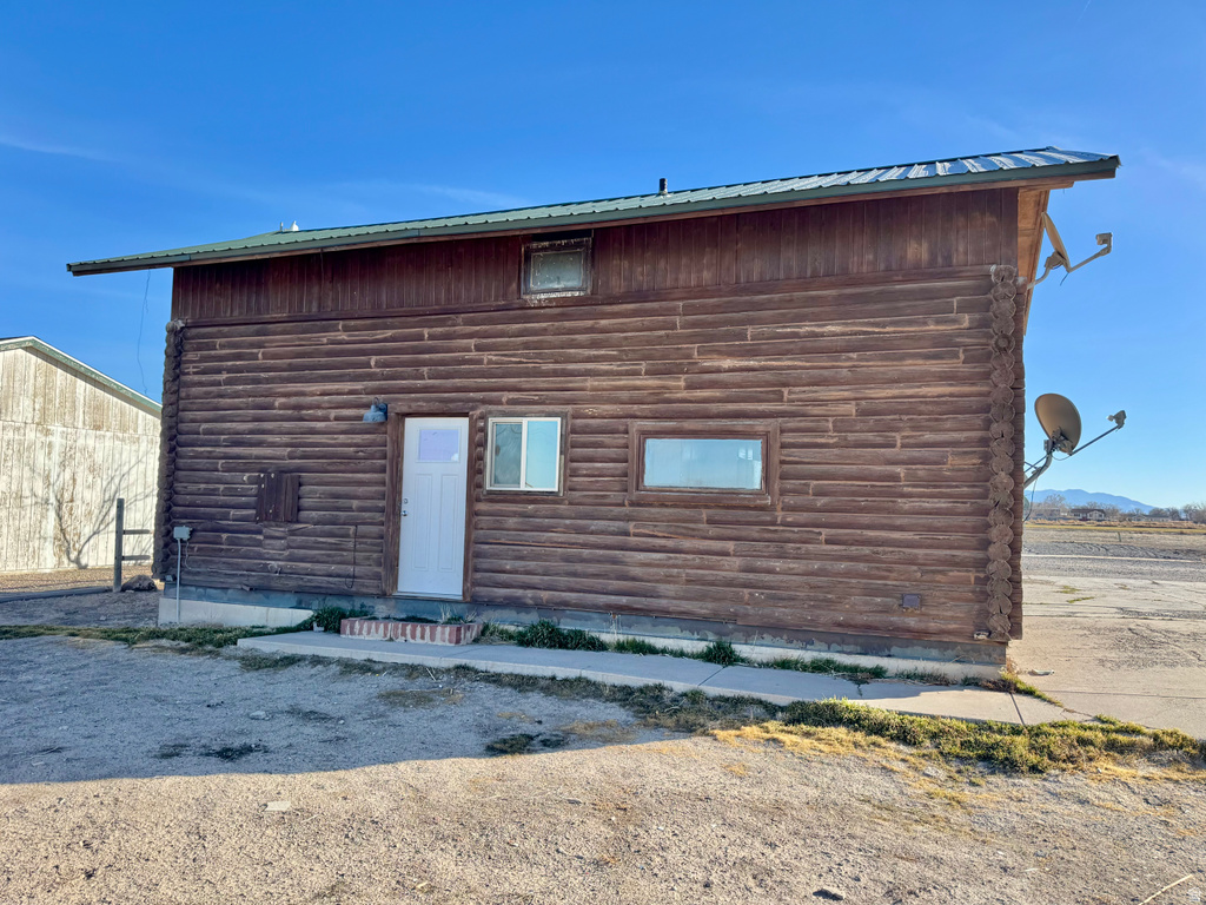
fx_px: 836
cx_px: 603
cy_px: 452
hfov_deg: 71.6
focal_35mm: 24
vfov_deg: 56.8
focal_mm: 6.76
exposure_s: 1/2105
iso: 80
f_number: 1.78
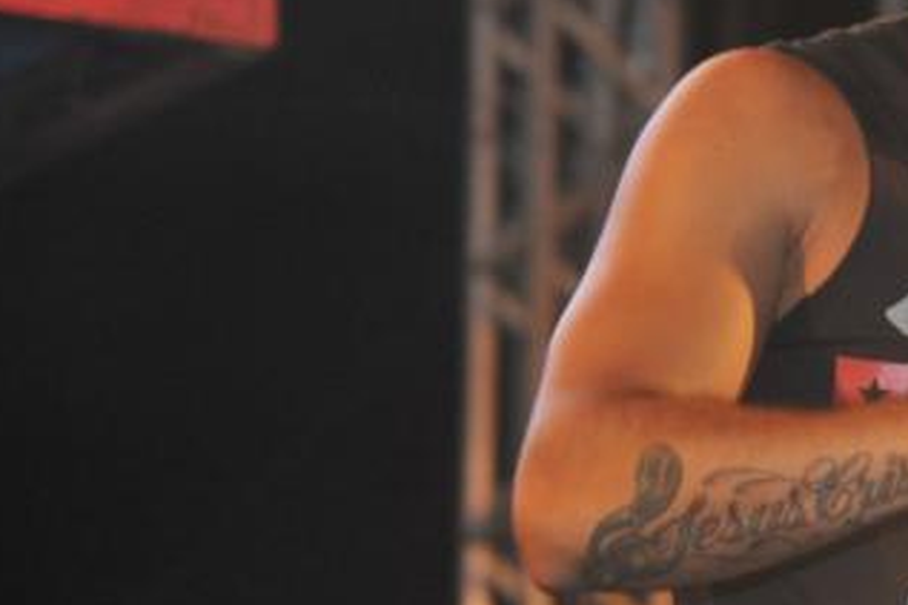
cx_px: 1106
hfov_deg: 6.4
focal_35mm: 322
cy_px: 284
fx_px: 8117
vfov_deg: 4.3
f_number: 4.5
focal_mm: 120
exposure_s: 1/160
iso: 3200
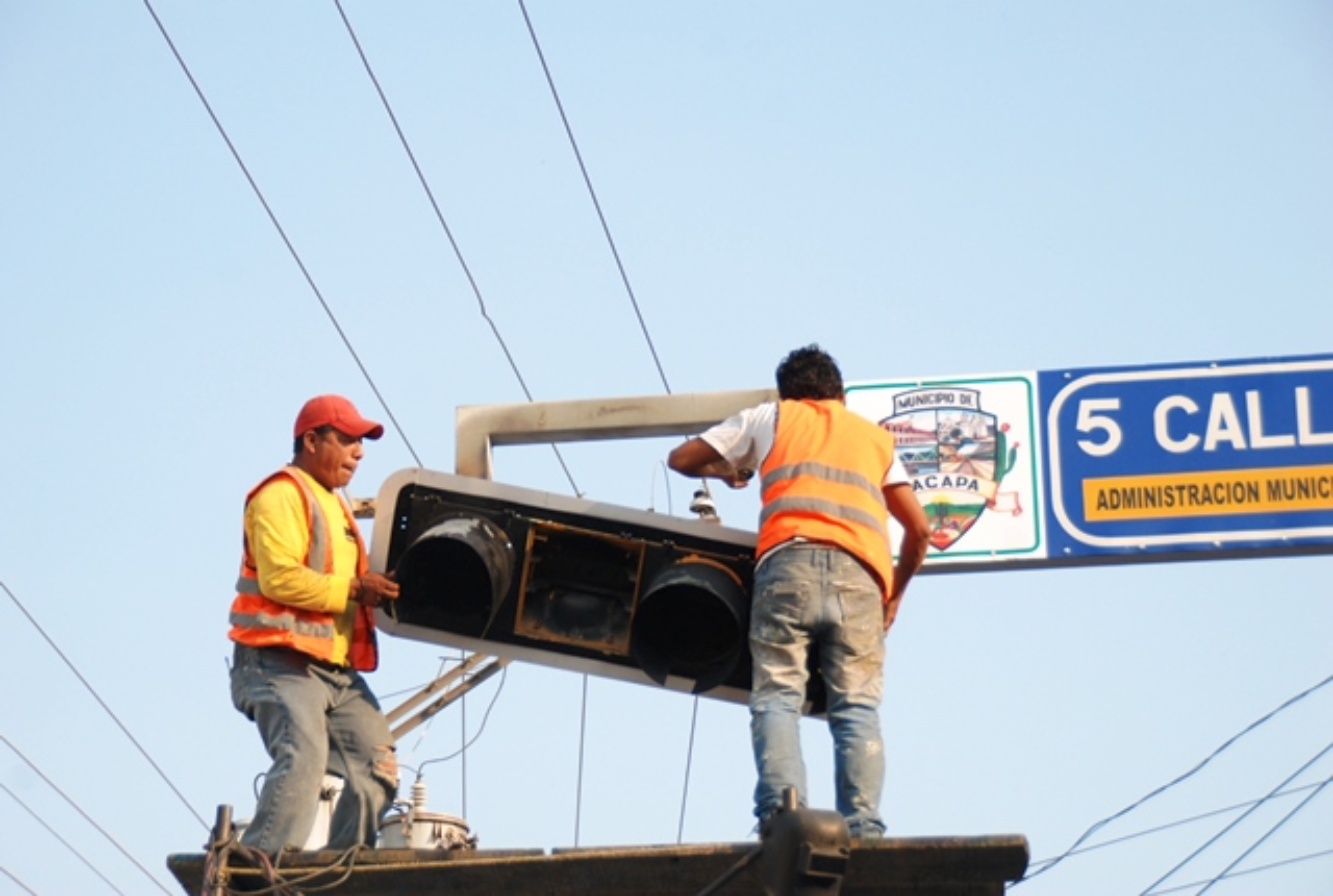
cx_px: 666
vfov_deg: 13.1
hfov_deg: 19.4
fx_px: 3897
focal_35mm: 105
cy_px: 448
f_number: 7.1
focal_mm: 70
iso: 400
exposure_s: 1/640
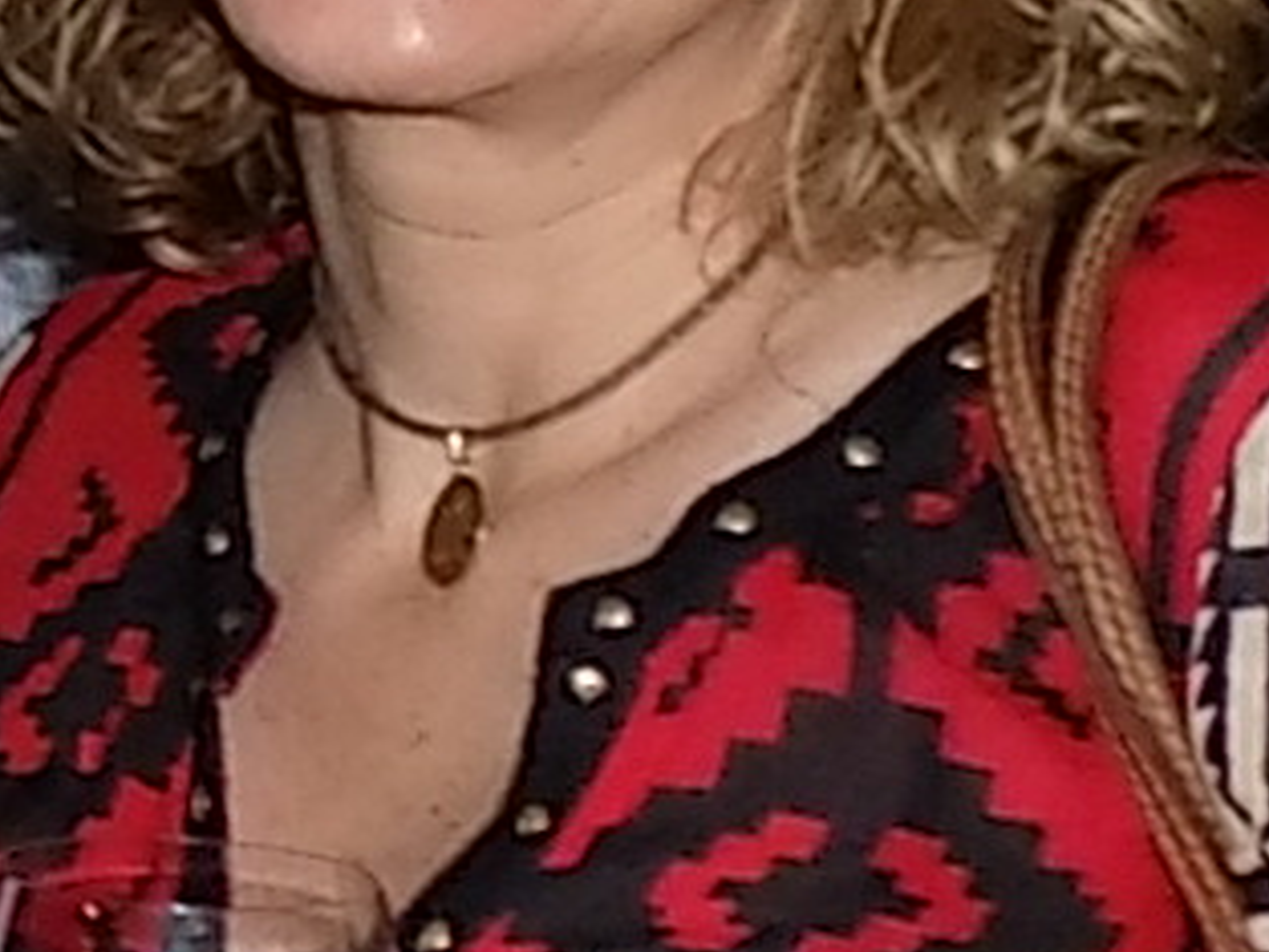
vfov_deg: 8.9
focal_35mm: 167
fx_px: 6124
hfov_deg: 9.7
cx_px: -2287
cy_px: 770
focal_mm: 4
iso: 200
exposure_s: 1/30
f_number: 3.1
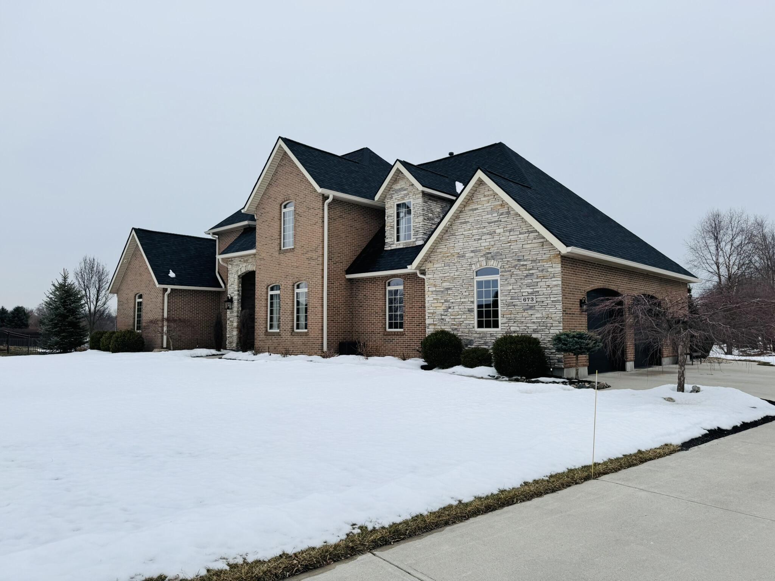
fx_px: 537
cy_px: 290
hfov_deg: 71.6
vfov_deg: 56.8
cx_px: 388
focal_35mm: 24
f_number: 1.78
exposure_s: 1/2506
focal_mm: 6.76
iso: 80
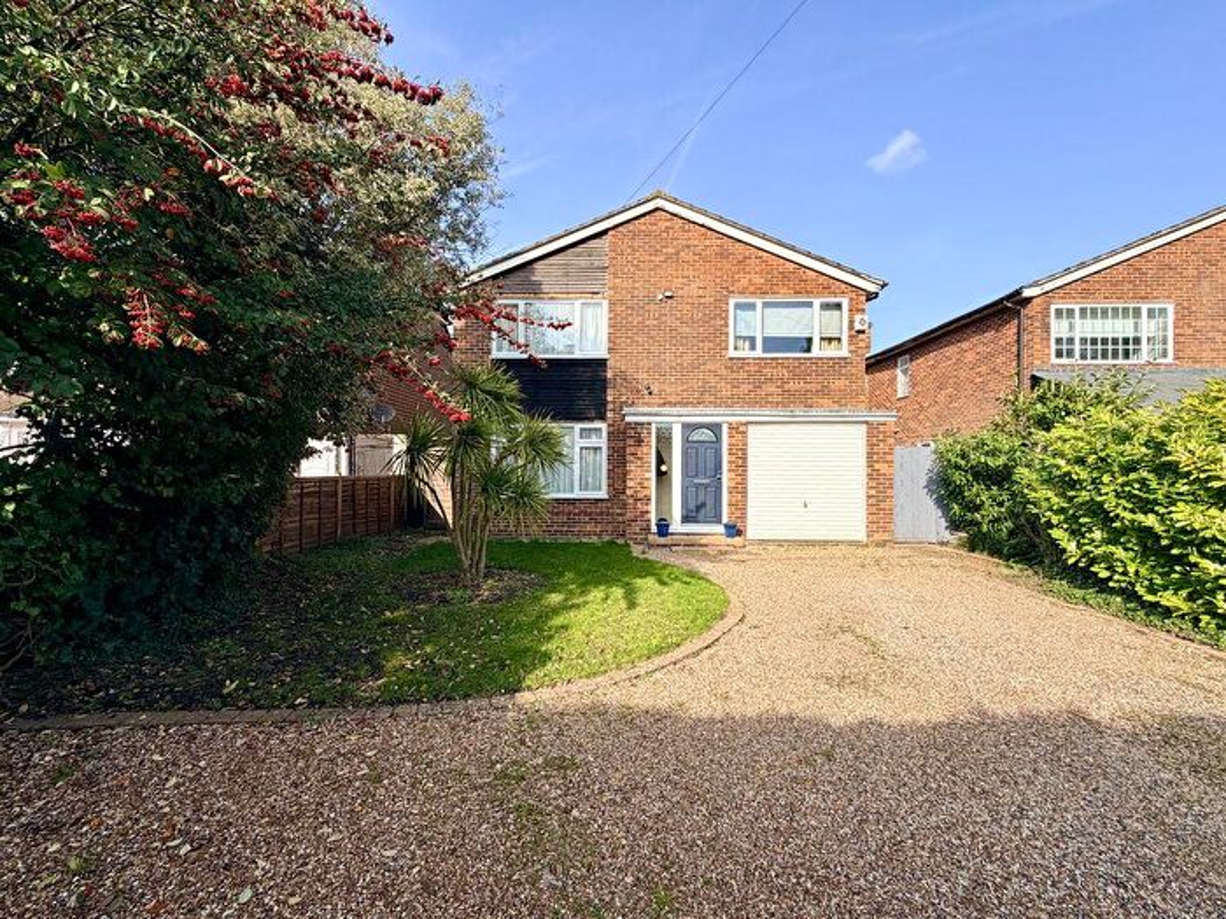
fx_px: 496
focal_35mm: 14
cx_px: 613
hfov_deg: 102.1
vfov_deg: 85.7
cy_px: 460
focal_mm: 2.22
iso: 40
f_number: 2.2
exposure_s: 1/770
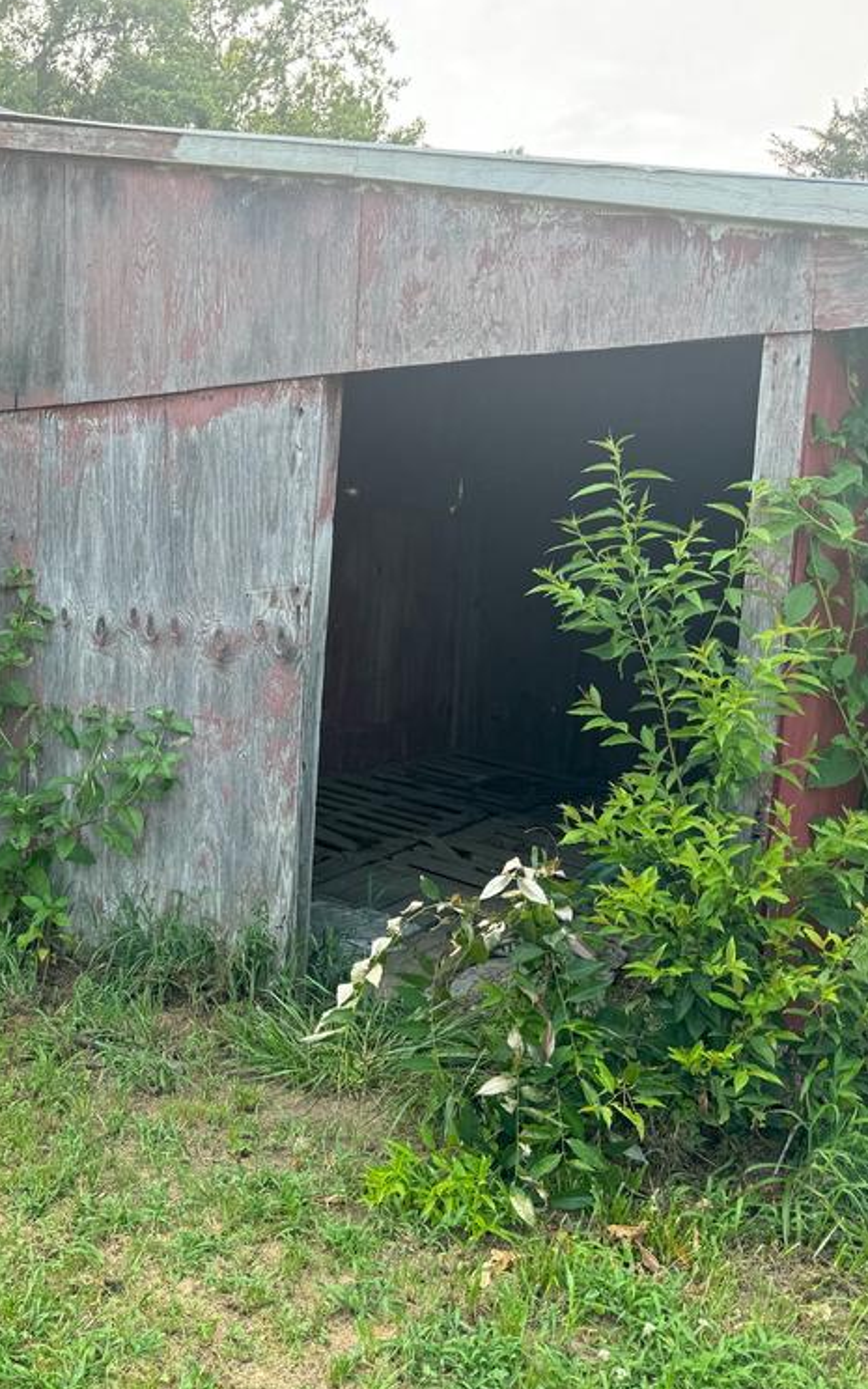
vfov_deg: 55.3
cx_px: 13
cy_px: 687
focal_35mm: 35
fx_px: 1325
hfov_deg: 33.4
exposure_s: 1/222
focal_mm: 6.76
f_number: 1.78
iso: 64
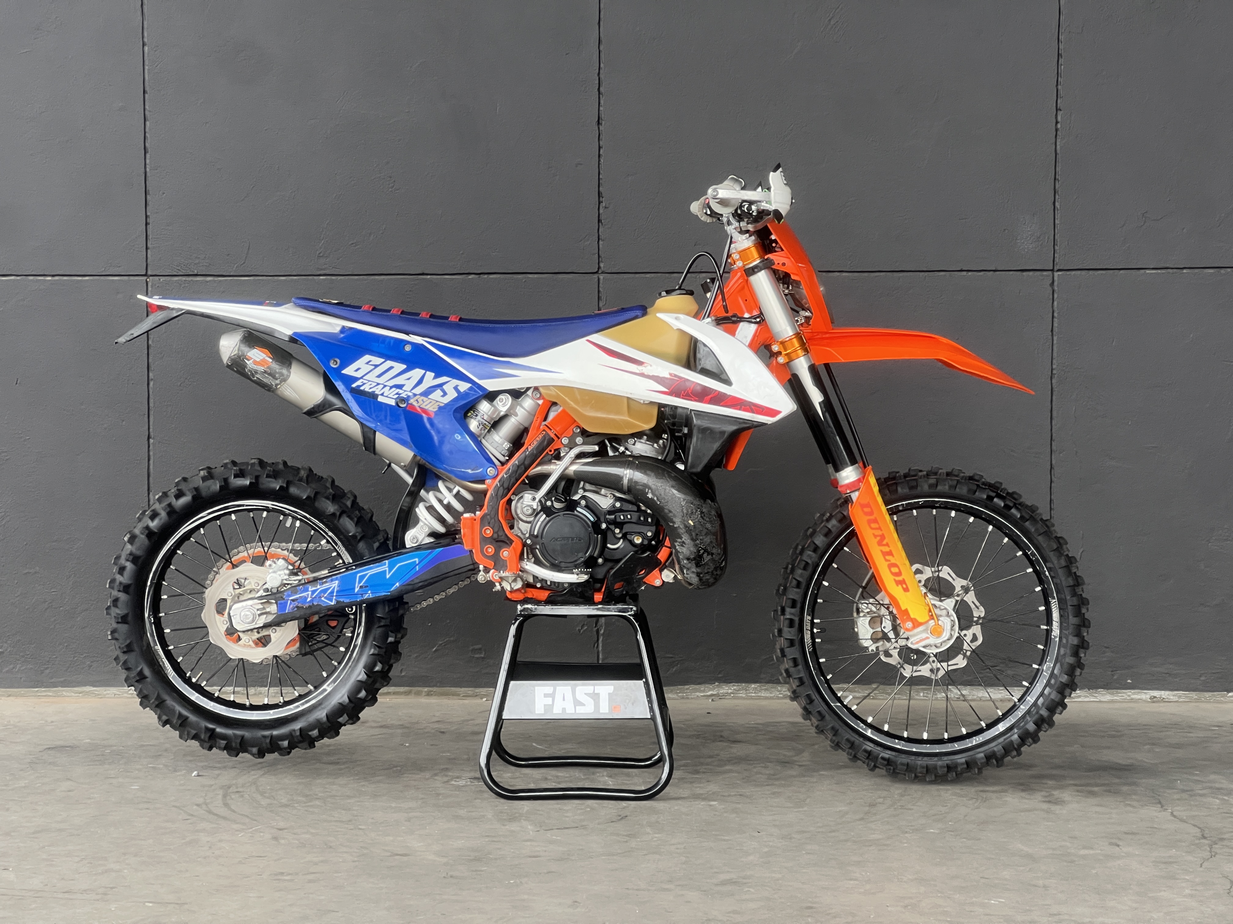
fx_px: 2743
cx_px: 616
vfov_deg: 19.1
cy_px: 462
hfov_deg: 25.3
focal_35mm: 77
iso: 125
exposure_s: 1/99
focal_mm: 9
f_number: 2.8
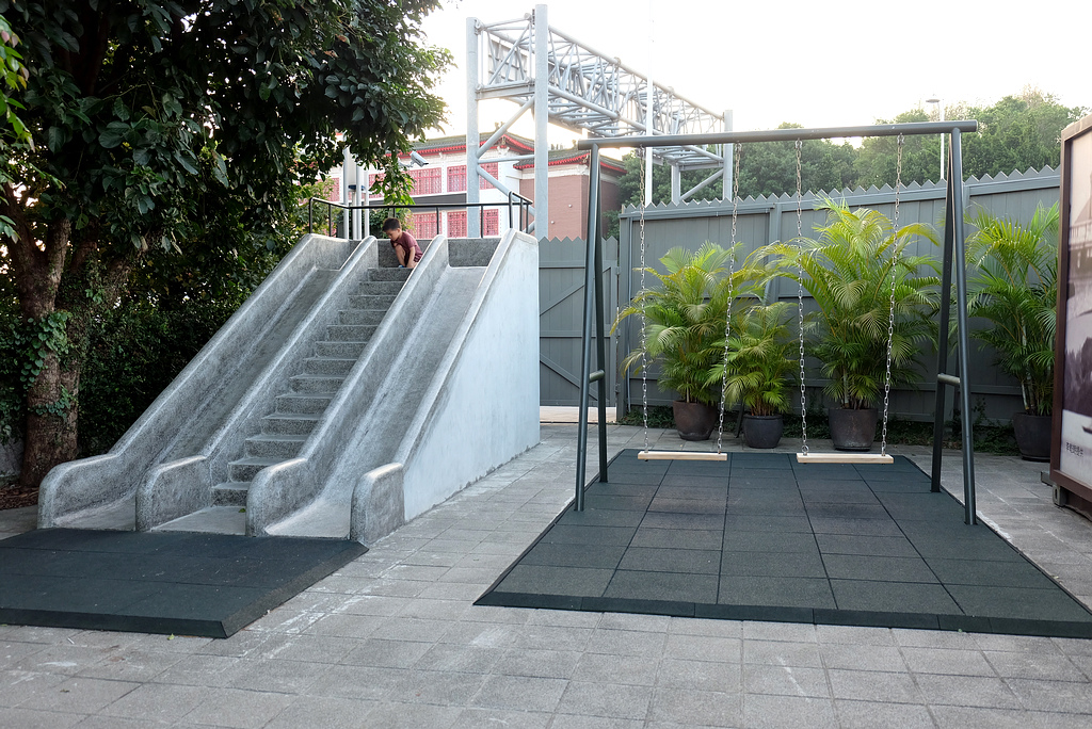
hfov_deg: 63.6
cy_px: 364
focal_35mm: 29
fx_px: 880
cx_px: 546
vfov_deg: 45.0
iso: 400
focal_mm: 19.6
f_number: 2.8
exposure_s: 1/150
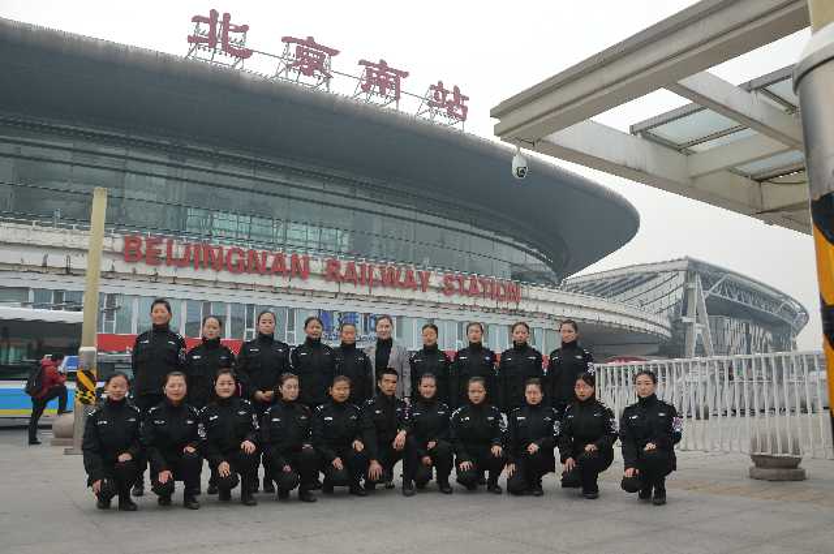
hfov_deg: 67.4
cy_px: 277
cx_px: 417
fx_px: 625
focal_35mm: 27
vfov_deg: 47.8
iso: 100
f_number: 5.6
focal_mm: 18
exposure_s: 1/125
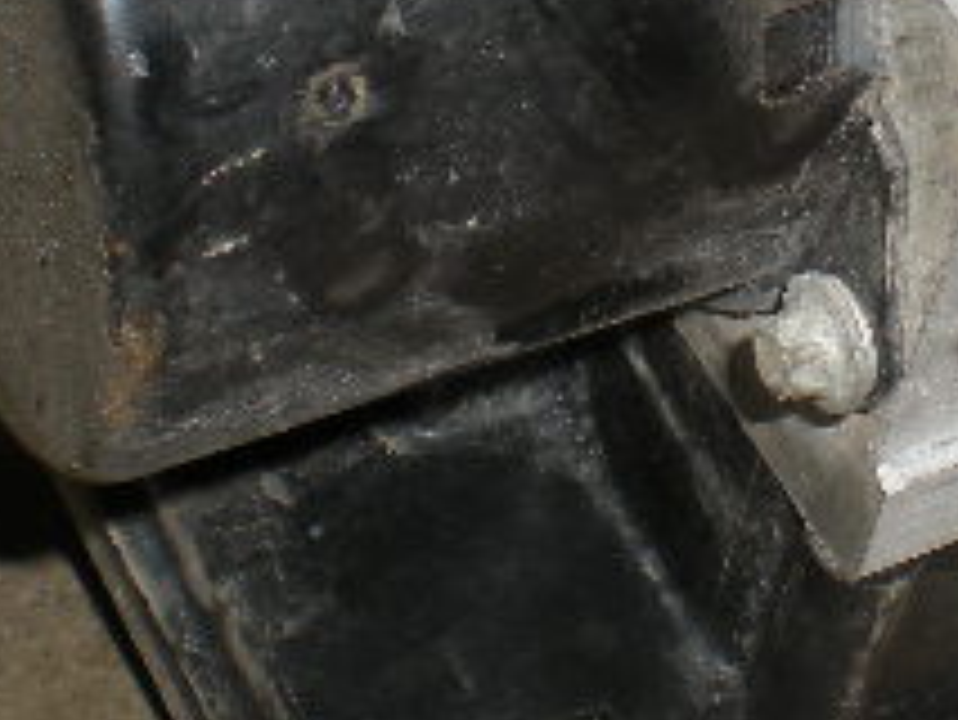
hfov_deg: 17.0
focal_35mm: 114
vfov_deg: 13.0
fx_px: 3157
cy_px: 184
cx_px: 900
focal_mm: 6.3
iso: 64
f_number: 4.6
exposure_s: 1/60
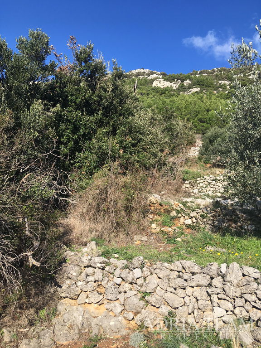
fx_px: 292
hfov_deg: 48.2
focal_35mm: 29
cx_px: 130
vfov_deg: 61.7
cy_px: 174
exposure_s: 1/1183
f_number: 2.2
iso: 25
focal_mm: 4.15
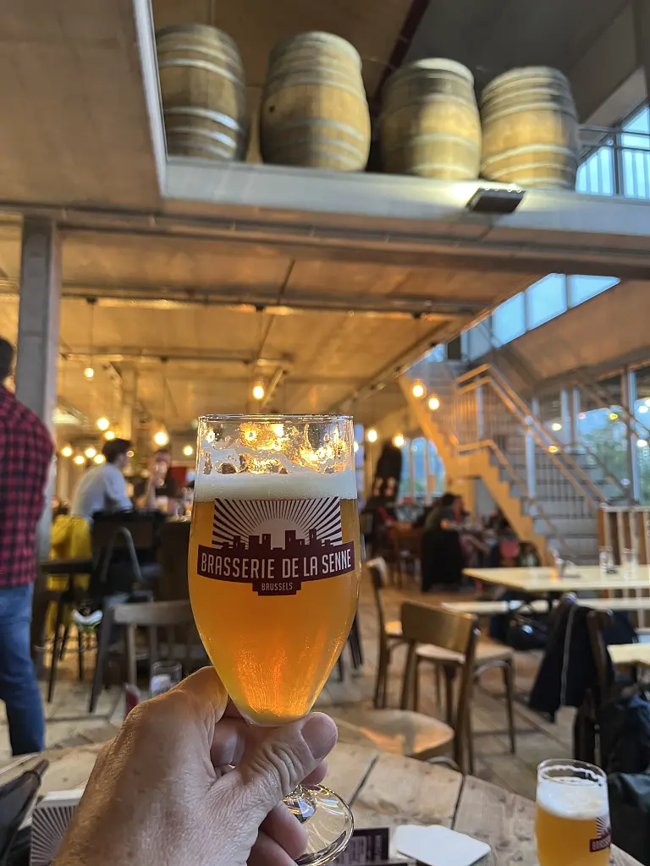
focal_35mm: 26
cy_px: 433
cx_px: 325
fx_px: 651
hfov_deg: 53.1
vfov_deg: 67.3
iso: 250
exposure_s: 1/50
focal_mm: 5.1
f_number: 1.6
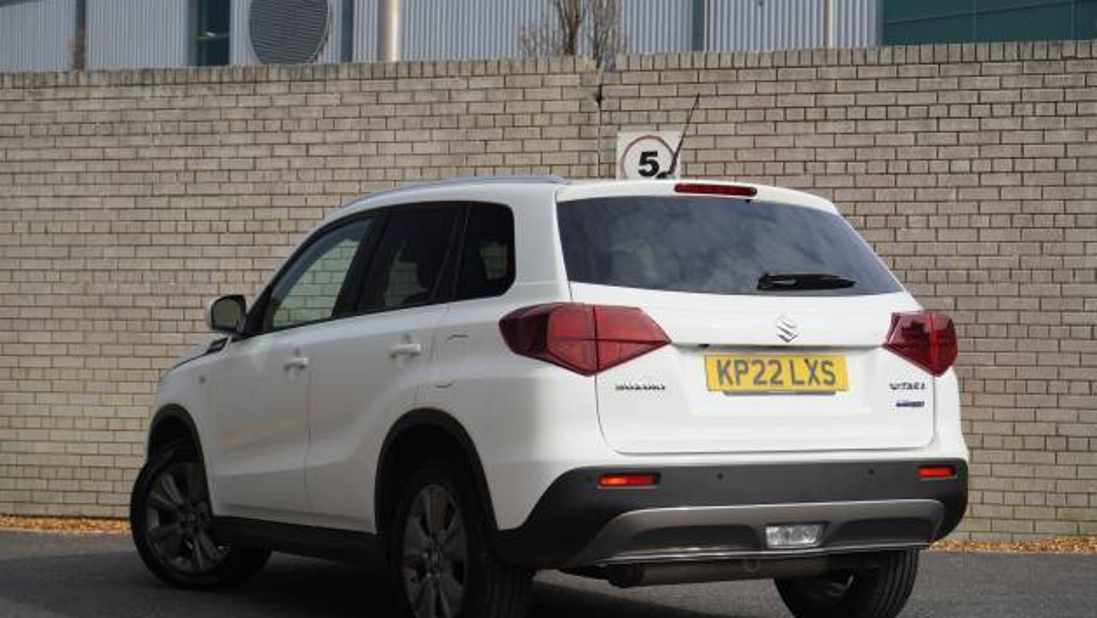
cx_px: 553
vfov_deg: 18.4
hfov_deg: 32.1
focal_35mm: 66
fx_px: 1906
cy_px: 367
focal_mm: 41
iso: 100
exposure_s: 1/200
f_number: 6.3
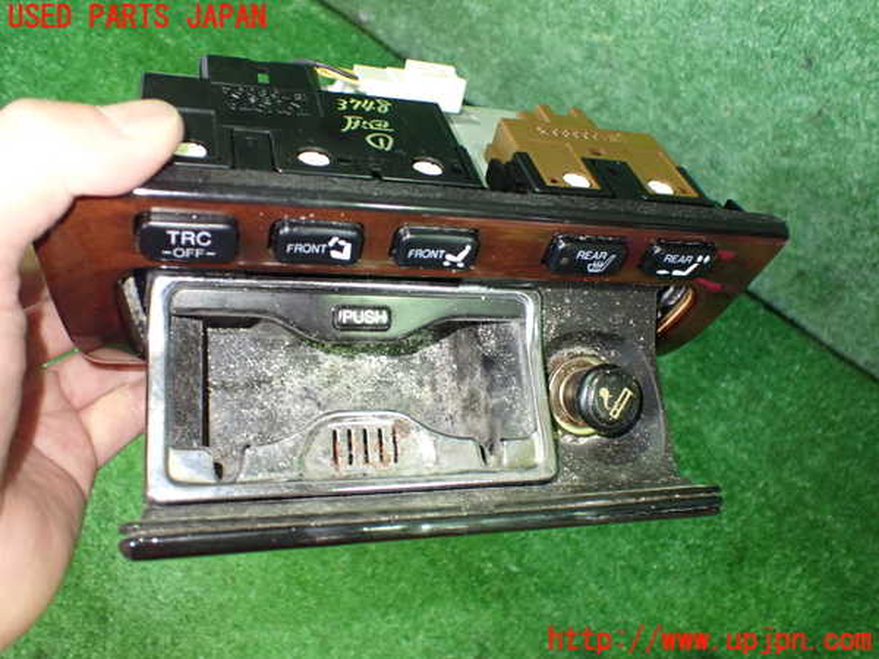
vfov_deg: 46.8
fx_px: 762
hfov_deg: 60.0
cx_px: 440
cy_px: 330
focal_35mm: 30
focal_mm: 5.4
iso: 800
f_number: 2.3
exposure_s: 1/30
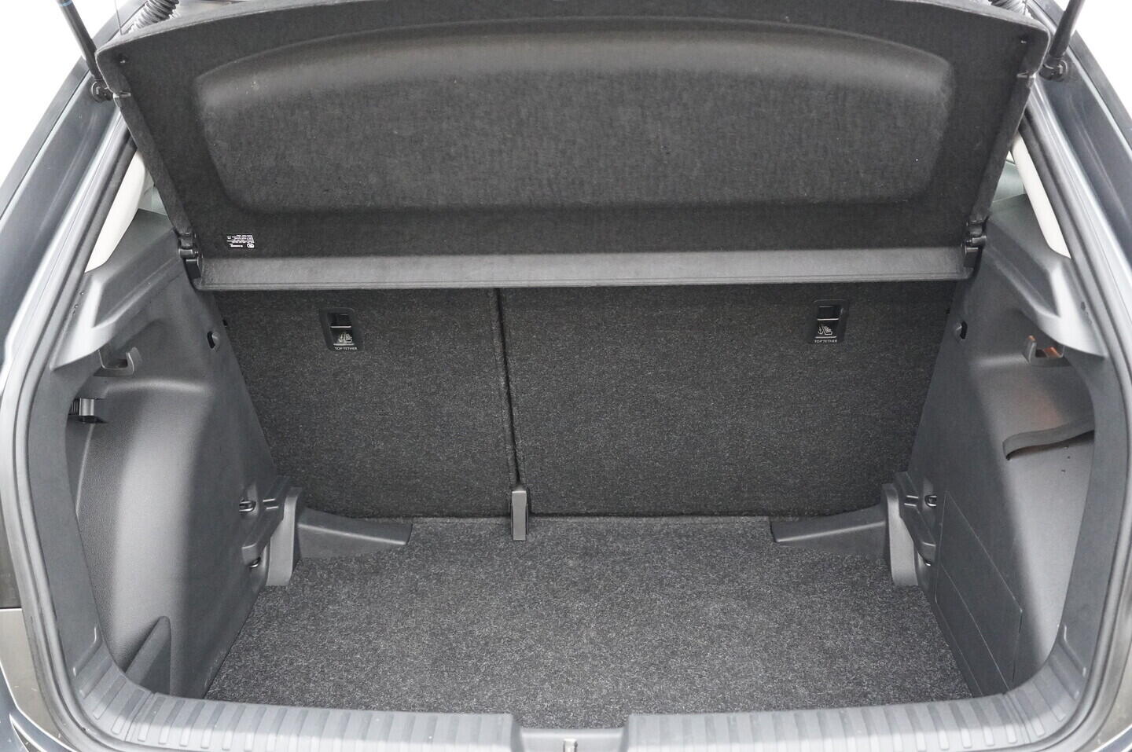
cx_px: 566
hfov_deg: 53.2
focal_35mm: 36
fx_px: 1131
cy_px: 376
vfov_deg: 36.8
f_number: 2.8
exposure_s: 1/320
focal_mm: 24
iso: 6400
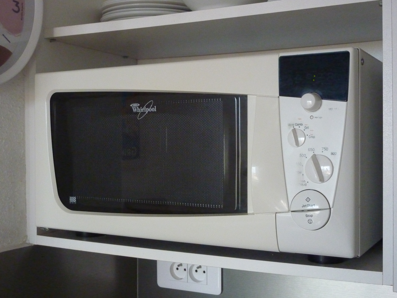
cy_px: 149
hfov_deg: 39.7
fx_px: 550
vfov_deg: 30.3
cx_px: 198
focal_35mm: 48
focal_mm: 7.9
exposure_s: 1/40
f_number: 3.8
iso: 800
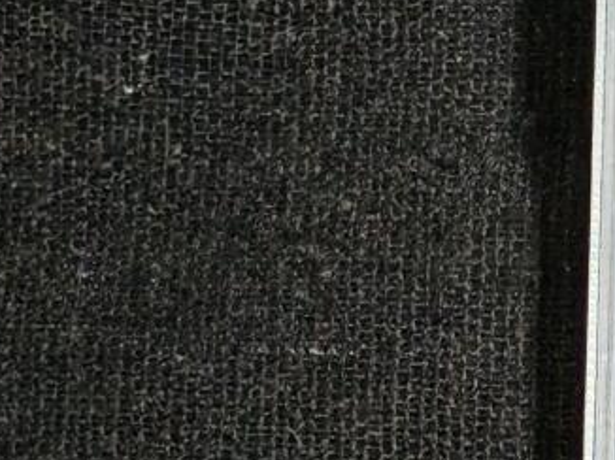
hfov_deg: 4.8
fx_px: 7172
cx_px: 1202
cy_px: 435
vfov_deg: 3.7
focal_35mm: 404
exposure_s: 1/417
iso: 50
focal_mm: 4.94
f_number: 1.5
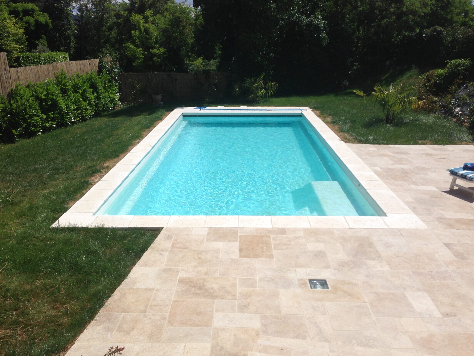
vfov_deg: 42.9
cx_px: 237
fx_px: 452
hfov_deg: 55.4
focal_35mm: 33
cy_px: 178
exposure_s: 1/3623
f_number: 2.4
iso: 50
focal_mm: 4.13
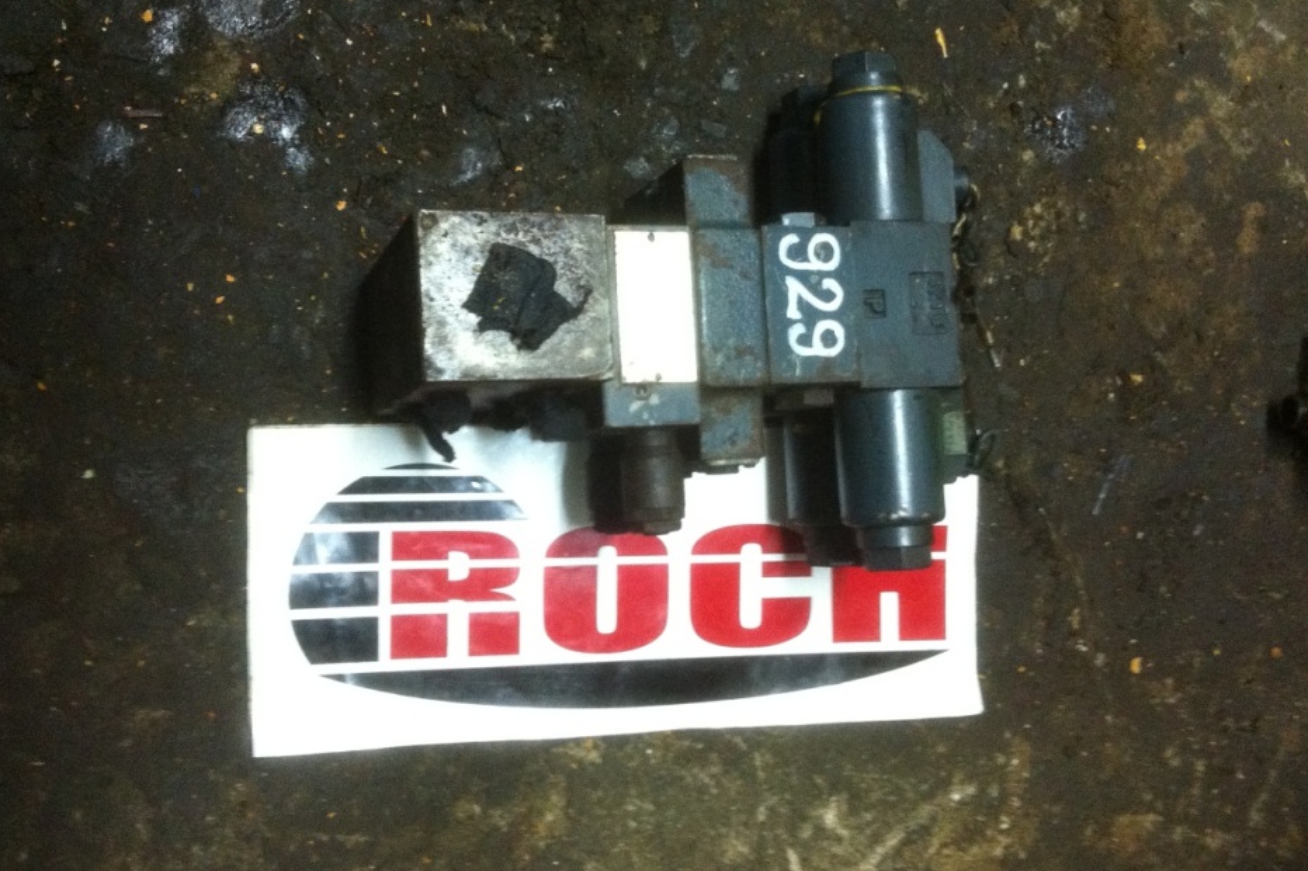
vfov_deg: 33.4
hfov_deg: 48.5
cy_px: 405
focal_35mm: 40
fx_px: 1453
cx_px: 686
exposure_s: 1/15
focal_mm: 3.85
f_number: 2.8
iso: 500
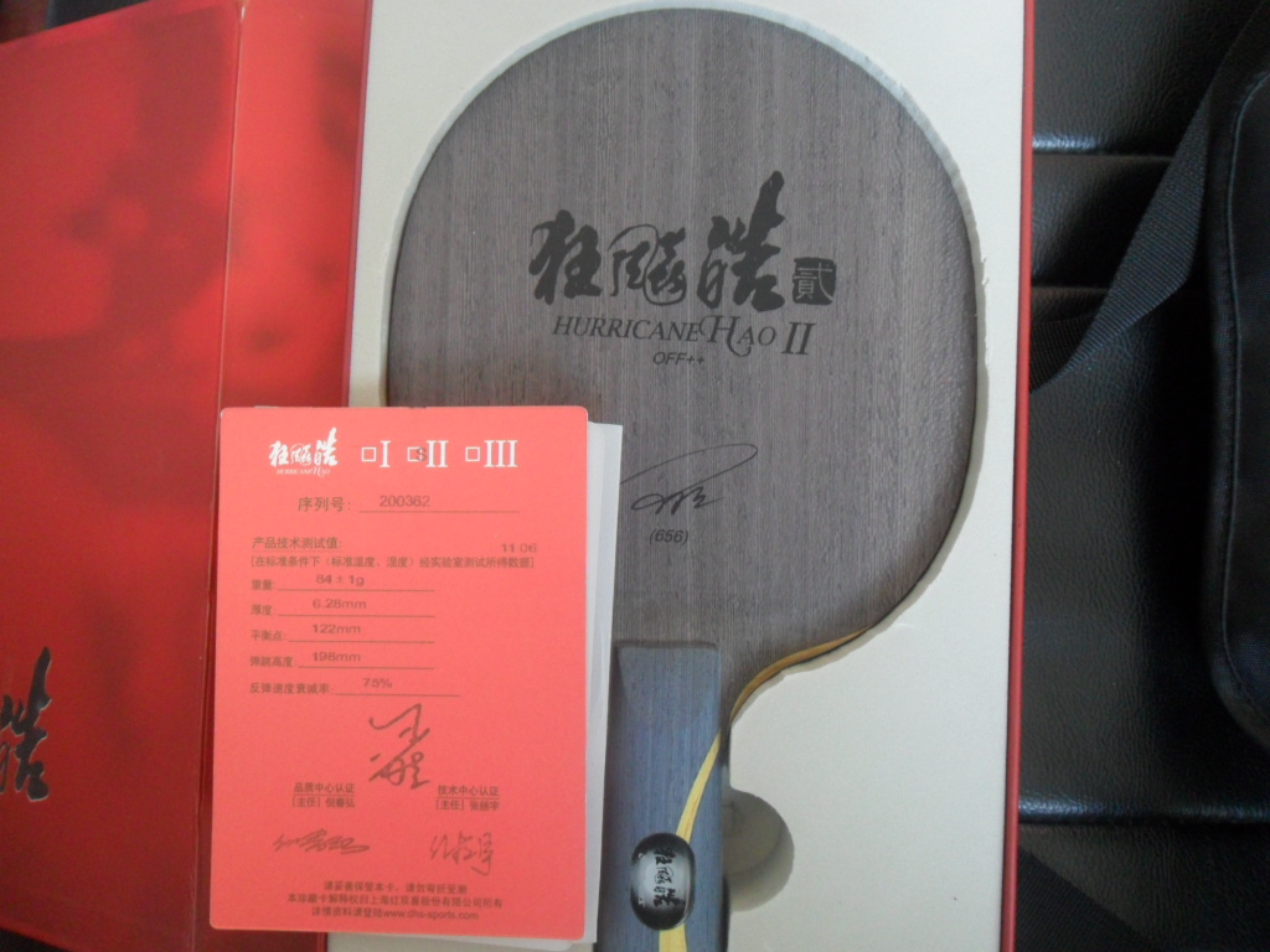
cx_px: 635
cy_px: 476
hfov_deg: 65.3
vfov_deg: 51.4
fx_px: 991
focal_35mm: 27
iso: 200
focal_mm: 4.9
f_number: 3.5
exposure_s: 1/20
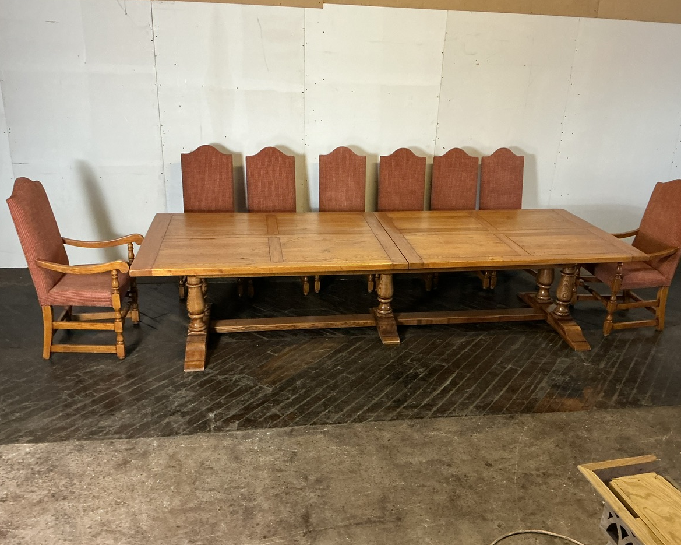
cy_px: 269
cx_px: 365
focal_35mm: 31
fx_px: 625
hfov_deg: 57.1
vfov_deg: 47.1
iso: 200
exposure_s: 1/33
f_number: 1.8
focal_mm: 3
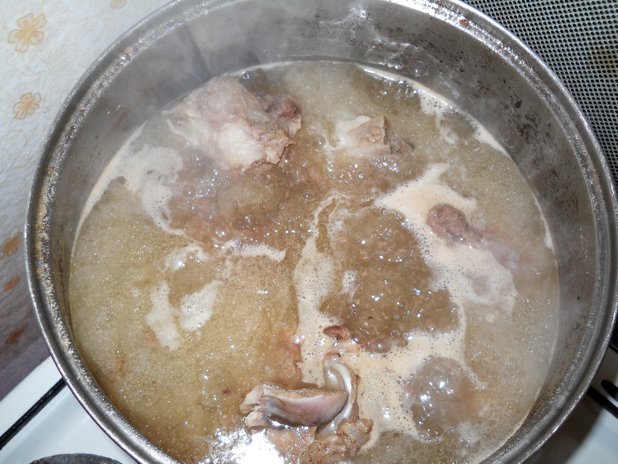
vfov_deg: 35.1
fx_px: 732
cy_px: 232
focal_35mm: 41
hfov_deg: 45.8
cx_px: 309
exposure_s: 1/30
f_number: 3.1
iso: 80
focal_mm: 6.72
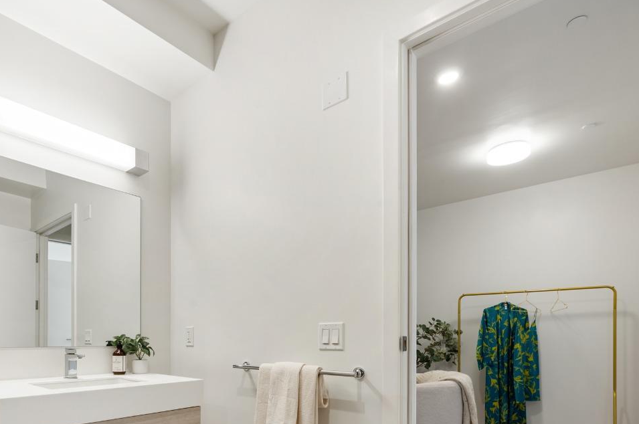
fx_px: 390
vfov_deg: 54.0
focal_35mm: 22
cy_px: 326
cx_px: 219
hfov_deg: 76.5
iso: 160
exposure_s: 1/4
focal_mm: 14
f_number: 8
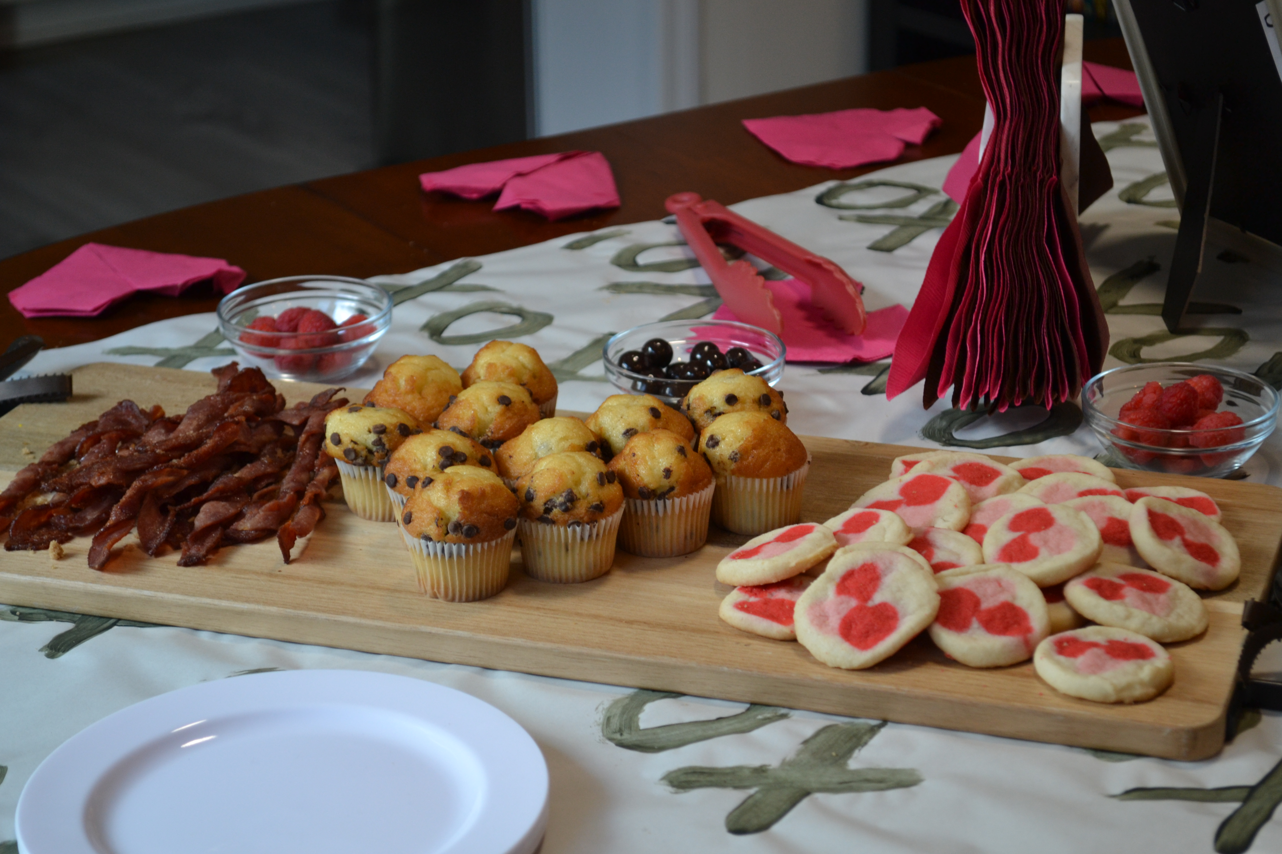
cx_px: 641
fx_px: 2938
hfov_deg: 24.6
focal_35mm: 82
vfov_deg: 16.6
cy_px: 427
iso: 450
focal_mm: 55
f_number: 5.6
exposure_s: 1/60
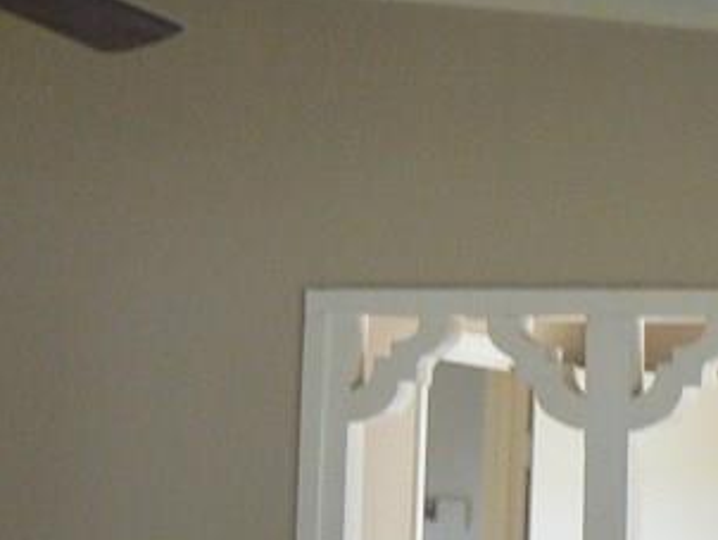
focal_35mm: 122
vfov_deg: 11.9
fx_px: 2533
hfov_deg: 15.9
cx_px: 682
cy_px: 638
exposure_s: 1/25
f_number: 2.8
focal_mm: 6
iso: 200
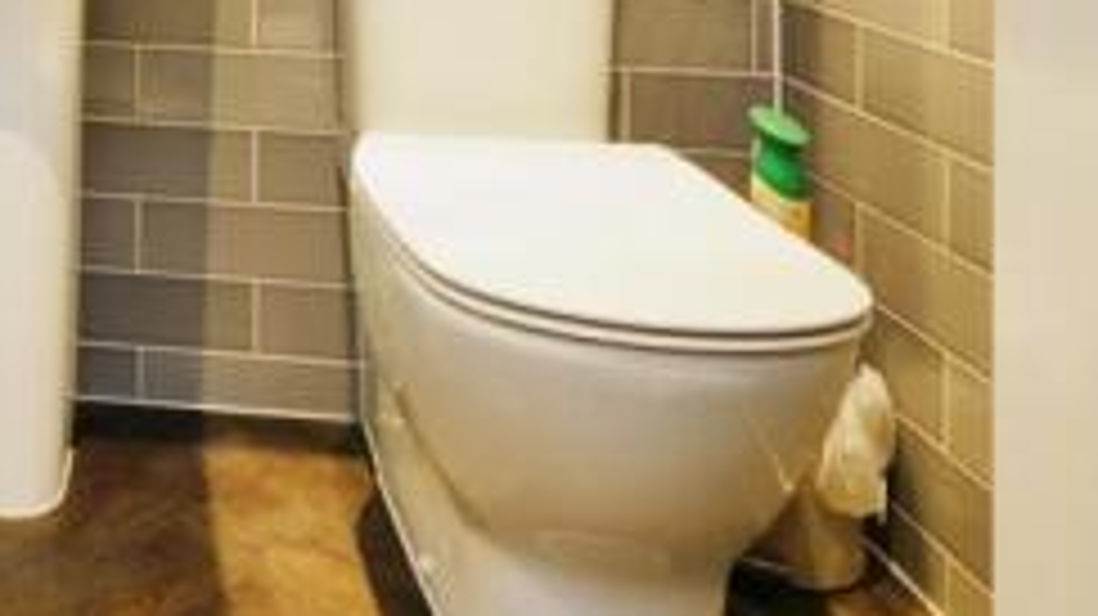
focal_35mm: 45
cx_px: -124
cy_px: -182
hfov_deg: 37.6
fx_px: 1310
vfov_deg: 23.5
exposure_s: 1/20
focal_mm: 16
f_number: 7.1
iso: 2000
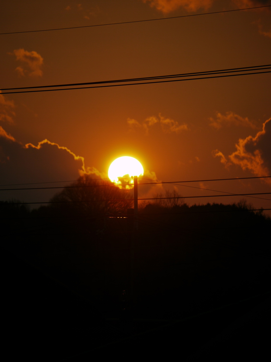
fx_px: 3653
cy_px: 181
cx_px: 136
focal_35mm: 350
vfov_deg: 5.7
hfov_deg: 4.2
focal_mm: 175
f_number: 6.3
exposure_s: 1/1000
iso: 100
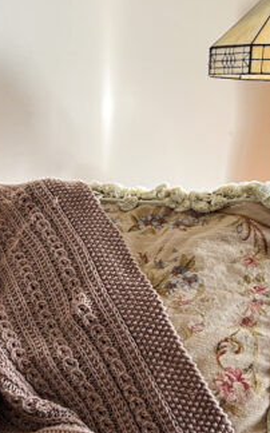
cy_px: 257
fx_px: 731
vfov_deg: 32.9
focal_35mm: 62
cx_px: 90
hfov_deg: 20.8
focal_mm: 5.7
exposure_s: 1/60
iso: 250
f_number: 1.5
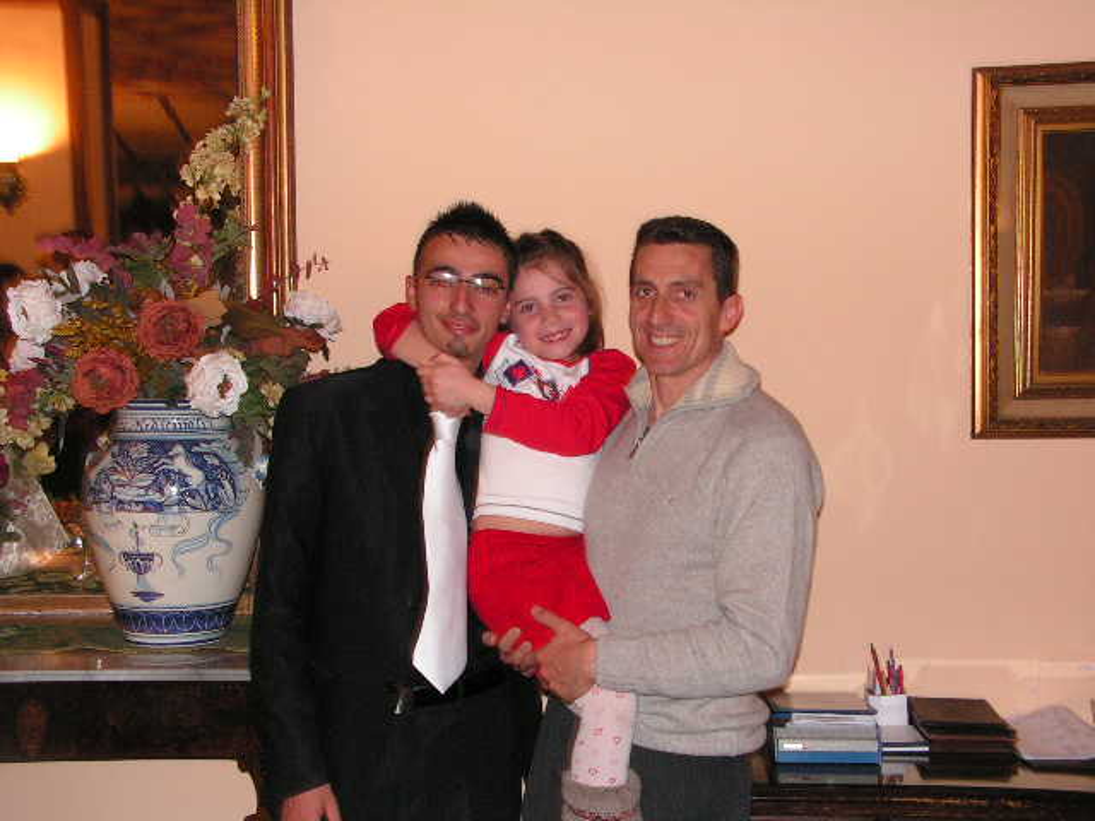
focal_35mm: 48
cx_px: 548
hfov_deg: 39.7
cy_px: 410
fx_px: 1518
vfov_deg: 30.3
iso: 200
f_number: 3.2
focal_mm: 8.1
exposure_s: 1/40
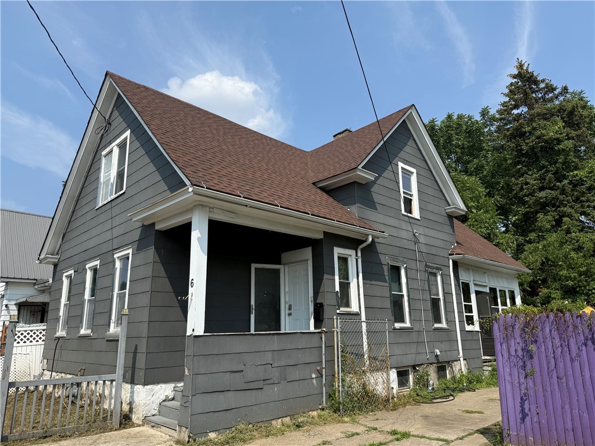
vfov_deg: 56.8
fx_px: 413
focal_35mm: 24
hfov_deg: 71.6
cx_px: 298
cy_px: 223
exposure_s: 1/4673
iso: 80
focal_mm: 6.76
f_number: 1.78
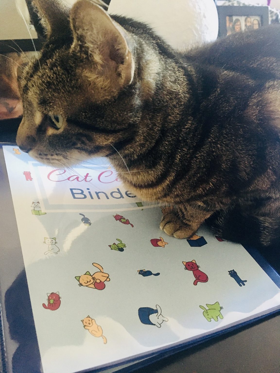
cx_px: 140
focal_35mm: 29
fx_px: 313
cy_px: 186
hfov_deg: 48.2
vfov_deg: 61.7
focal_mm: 4.15
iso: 200
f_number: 2.2
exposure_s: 1/15
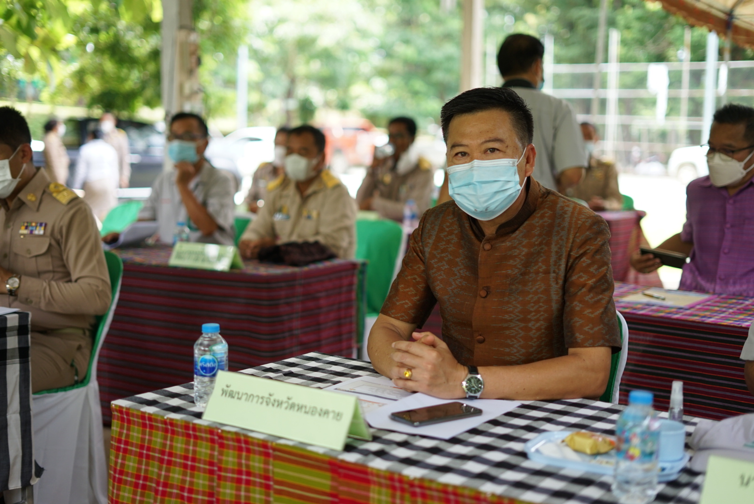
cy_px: 252
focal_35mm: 50
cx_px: 377
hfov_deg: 39.6
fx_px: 1048
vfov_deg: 27.0
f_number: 2
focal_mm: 50
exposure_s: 1/640
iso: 400
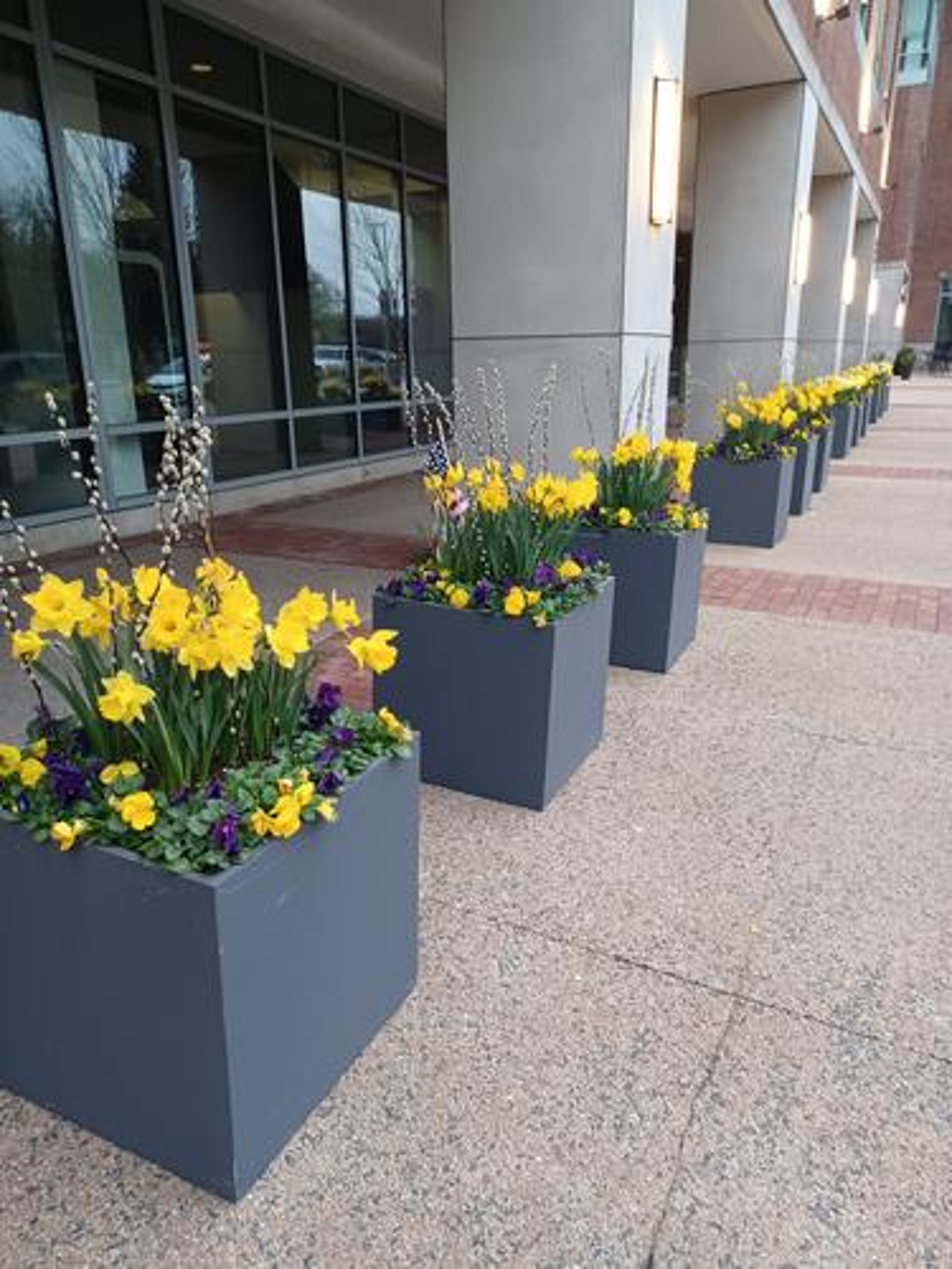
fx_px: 917
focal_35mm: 25
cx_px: 476
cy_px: 634
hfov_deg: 54.9
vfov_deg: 69.4
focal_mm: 4.6
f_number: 1.8
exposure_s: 1/24
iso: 500
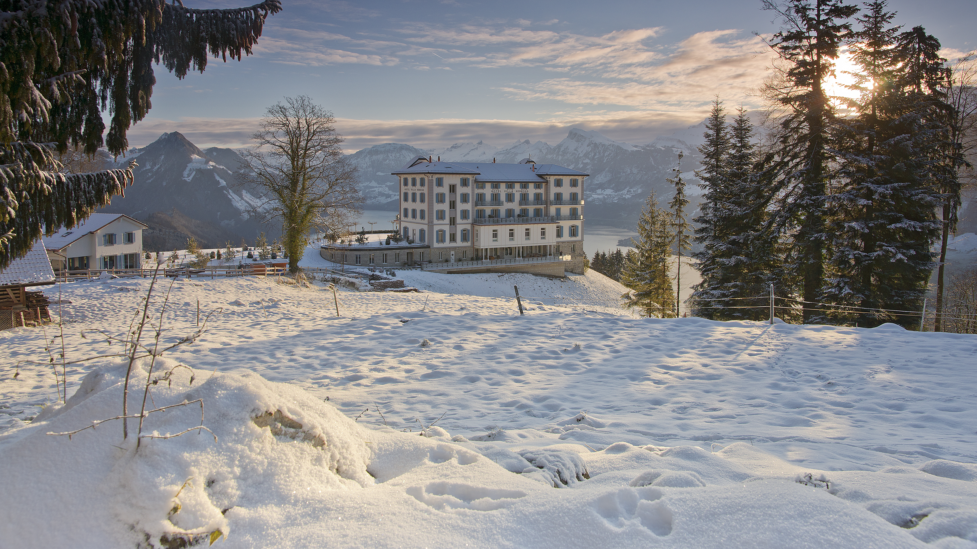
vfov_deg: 44.2
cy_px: 225
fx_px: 674
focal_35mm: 26
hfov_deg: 71.9
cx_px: 474
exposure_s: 1/20
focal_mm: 24
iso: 100
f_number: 11
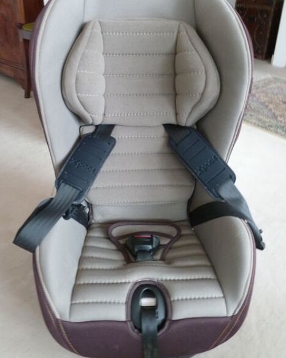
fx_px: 318
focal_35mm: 30
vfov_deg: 58.8
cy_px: 175
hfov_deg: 48.5
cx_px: 147
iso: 400
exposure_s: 1/6
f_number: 3.3
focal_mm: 5
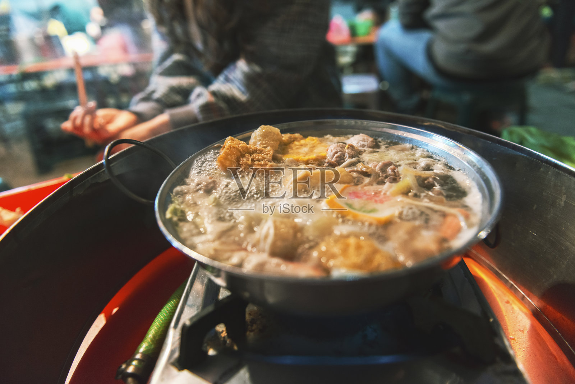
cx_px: 288
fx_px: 383
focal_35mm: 24
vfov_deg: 53.2
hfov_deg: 73.7
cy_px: 192
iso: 1600
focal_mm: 24
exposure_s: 1/50
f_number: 2.8
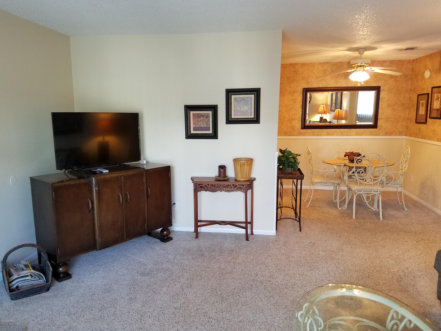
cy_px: 166
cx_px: 220
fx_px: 331
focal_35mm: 26
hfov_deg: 67.3
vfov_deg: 53.1
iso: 160
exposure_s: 1/24
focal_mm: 4.2
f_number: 1.7
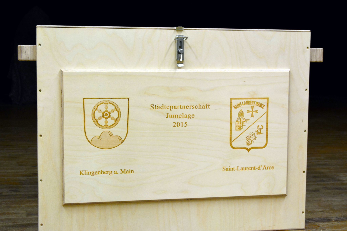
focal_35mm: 68
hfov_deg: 29.9
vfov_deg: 20.2
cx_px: 174
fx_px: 651
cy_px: 116
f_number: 8
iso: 800
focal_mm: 45
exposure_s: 1/60
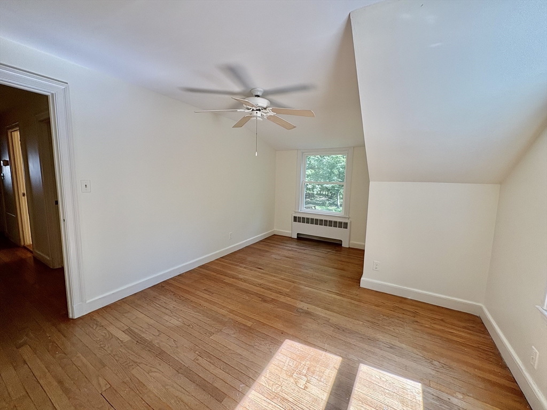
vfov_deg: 85.7
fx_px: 221
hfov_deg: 102.1
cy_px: 205
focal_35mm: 14
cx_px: 274
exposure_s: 1/99
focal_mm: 2.22
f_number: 2.2
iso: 80
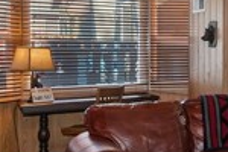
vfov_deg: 21.2
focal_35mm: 64
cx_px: 344
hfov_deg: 24.4
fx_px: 405
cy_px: 59
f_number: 8
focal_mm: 10
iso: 400
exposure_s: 1/30
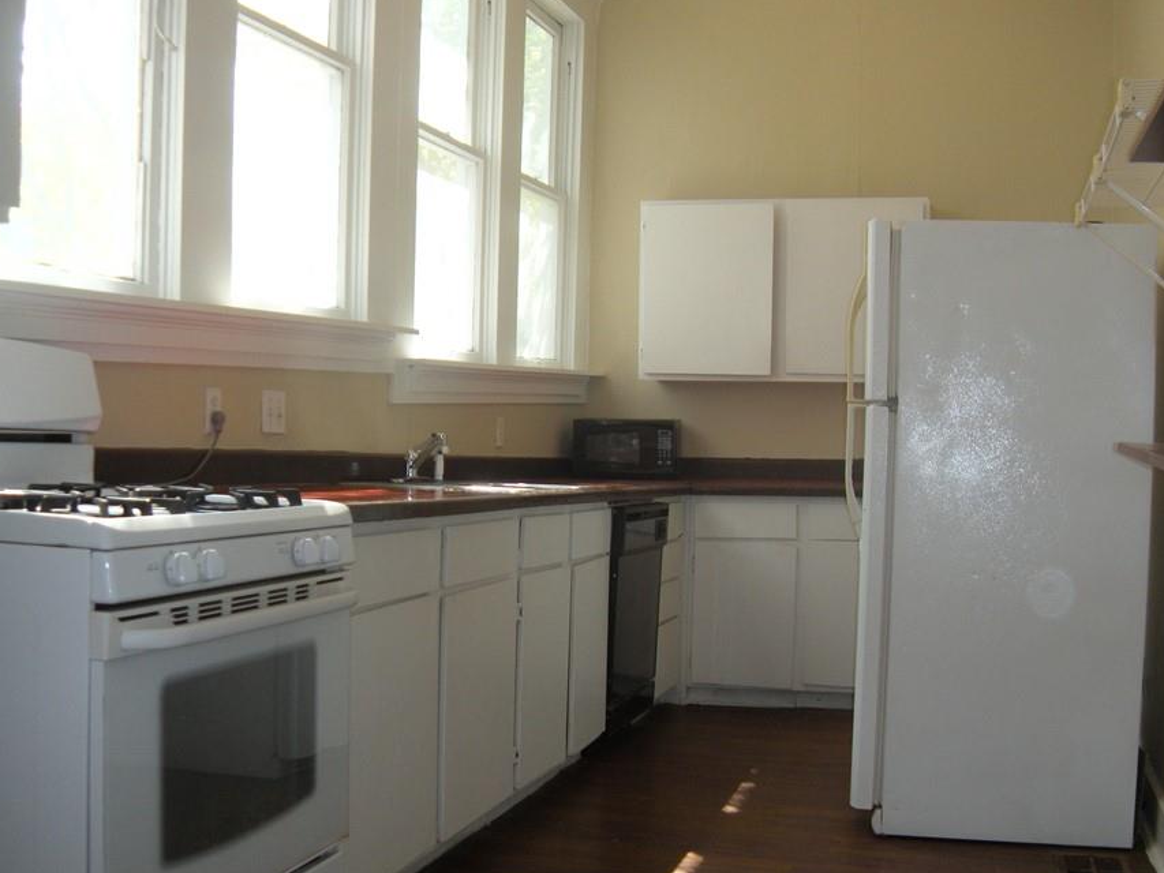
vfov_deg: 34.3
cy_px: 472
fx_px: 1412
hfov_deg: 44.6
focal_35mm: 42
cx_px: 677
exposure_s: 1/55.3
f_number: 3.8
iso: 105
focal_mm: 5.9
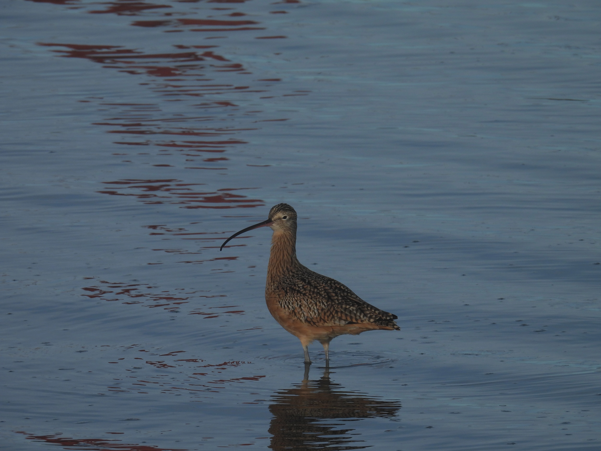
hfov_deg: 2.5
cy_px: 226
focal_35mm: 800
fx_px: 13890
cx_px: 300
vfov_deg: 1.9
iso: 100
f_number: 5.6
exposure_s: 1/1000
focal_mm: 143
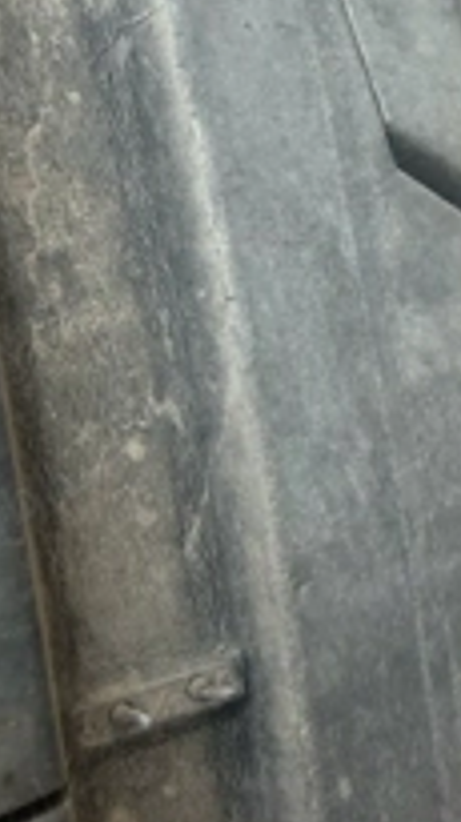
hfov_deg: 22.6
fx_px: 1111
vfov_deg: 40.3
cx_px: 457
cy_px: 521
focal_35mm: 51
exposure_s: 1/121
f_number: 2.2
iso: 64
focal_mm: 2.22
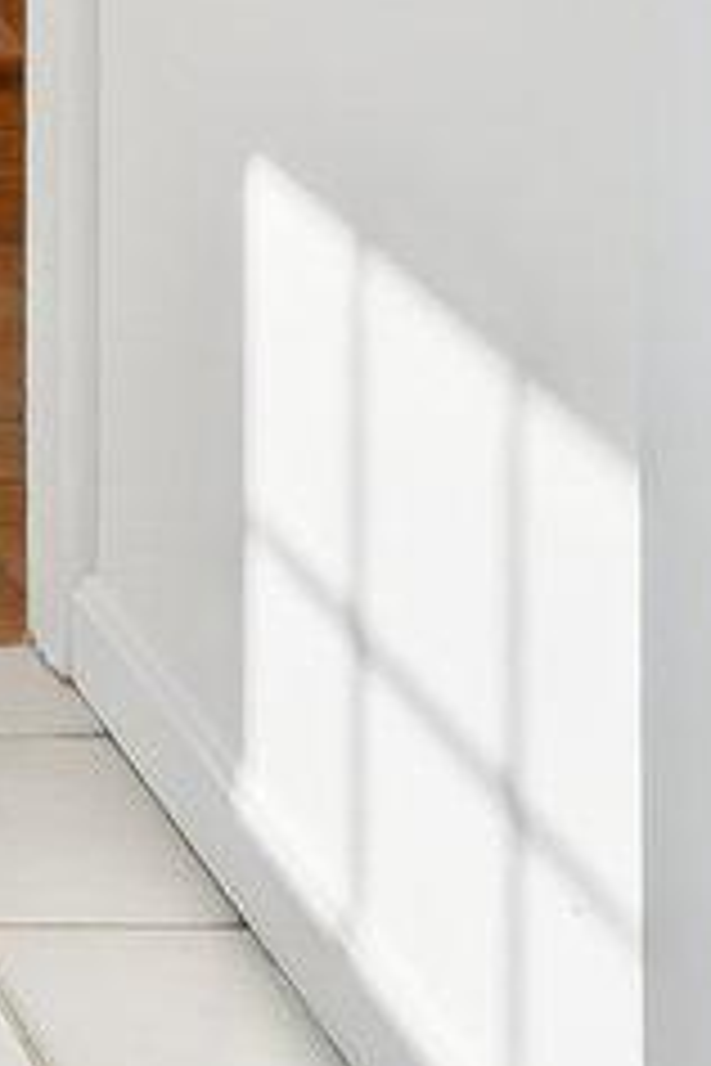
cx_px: -1240
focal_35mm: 123
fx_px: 3644
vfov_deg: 14.3
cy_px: -954
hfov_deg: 9.4
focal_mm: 19
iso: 2000
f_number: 11
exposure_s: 1/160
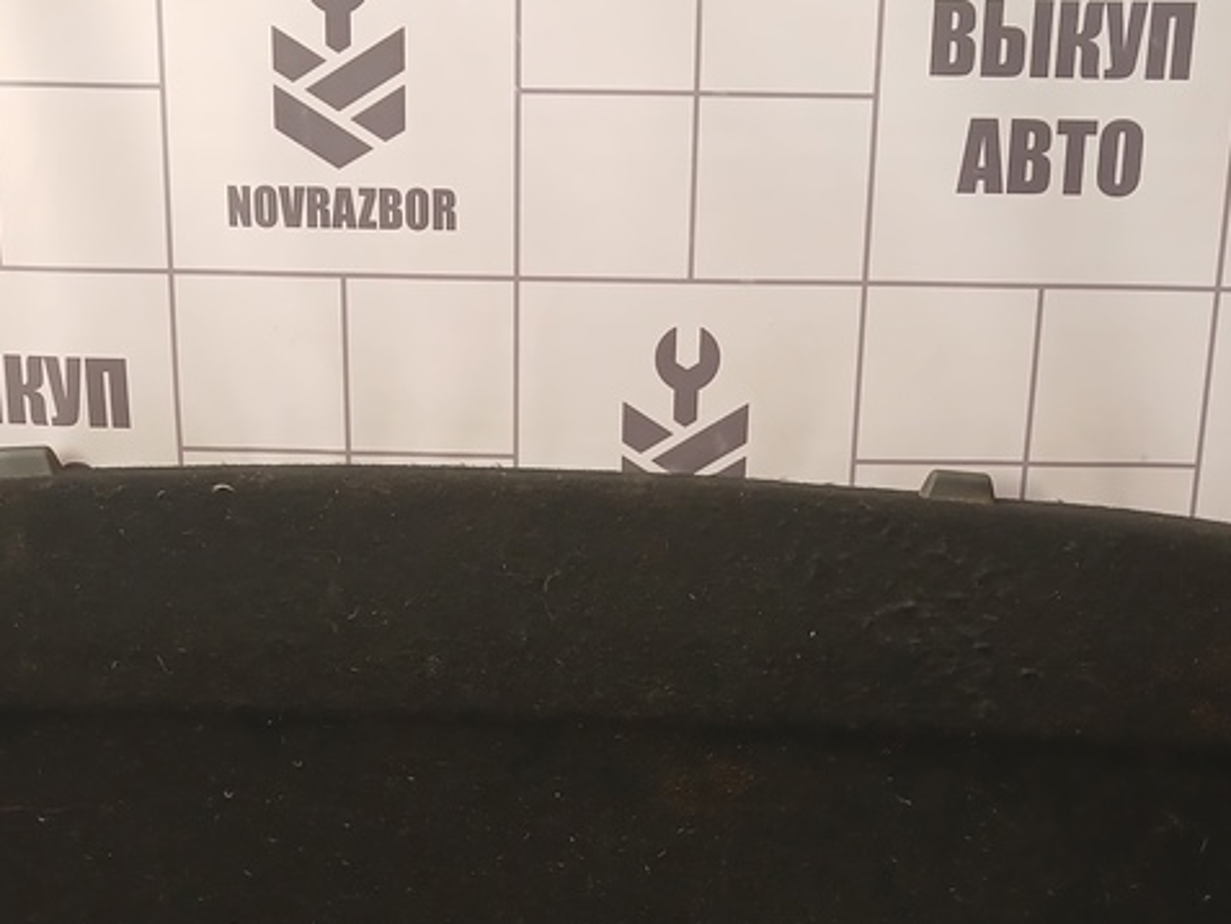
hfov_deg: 33.2
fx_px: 2063
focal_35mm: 58
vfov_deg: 24.3
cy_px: 880
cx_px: 550
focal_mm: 4
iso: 250
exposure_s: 1/50
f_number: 1.8
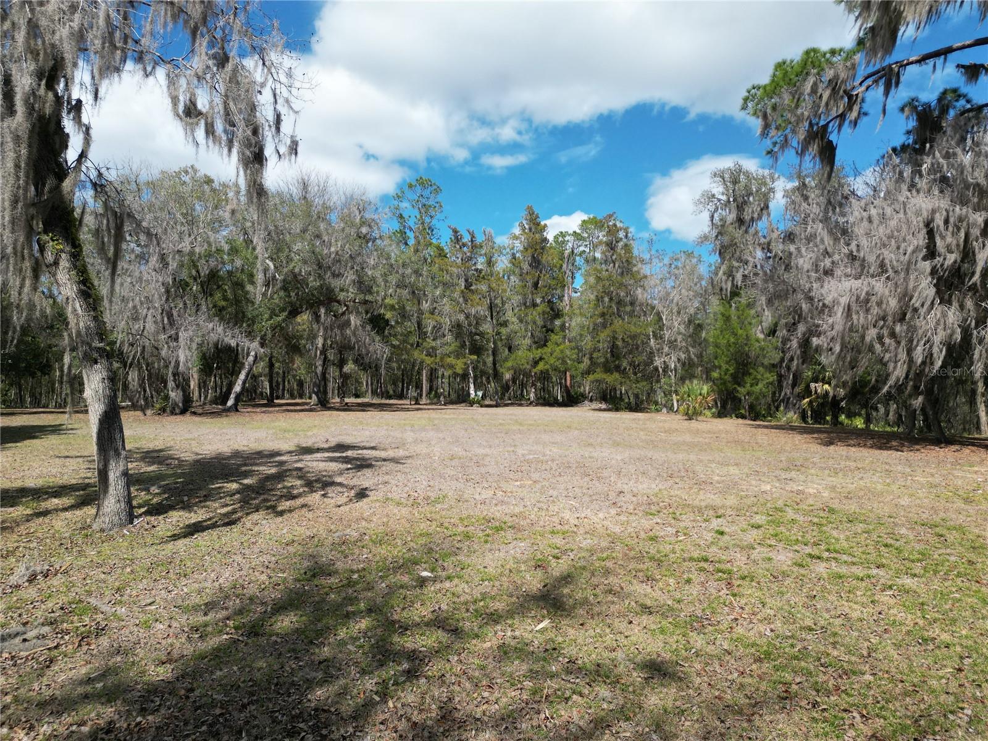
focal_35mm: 24
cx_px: 494
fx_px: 685
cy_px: 370
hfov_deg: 71.6
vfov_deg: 56.8
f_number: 1.7
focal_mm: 6.72
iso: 150
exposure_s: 1/3000
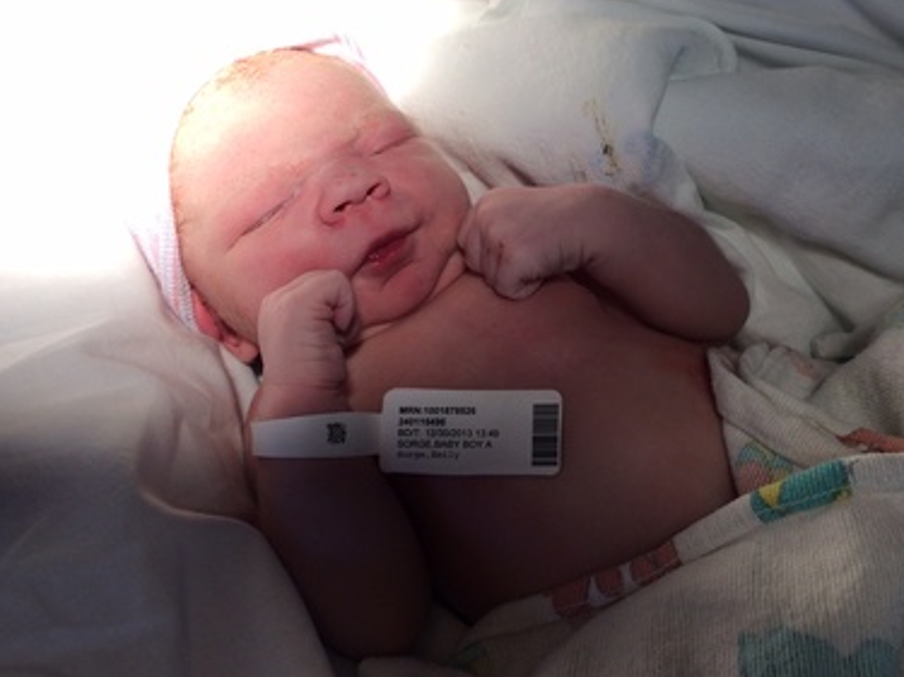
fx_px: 1044
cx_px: 559
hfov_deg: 46.4
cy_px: 302
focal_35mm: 40
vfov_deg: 35.9
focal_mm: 4.12
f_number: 2.2
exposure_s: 1/60
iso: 40
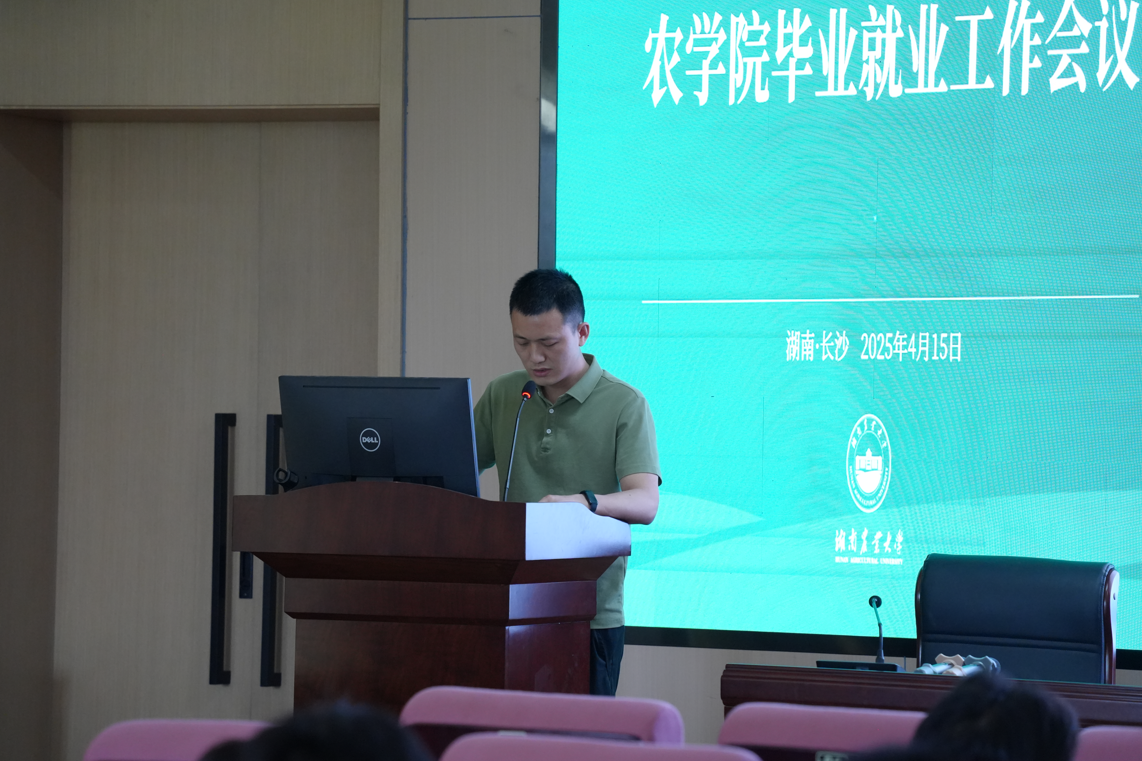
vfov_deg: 9.9
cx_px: 569
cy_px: 381
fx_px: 4409
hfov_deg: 14.8
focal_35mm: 139
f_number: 5
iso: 4000
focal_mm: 132
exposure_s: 1/160
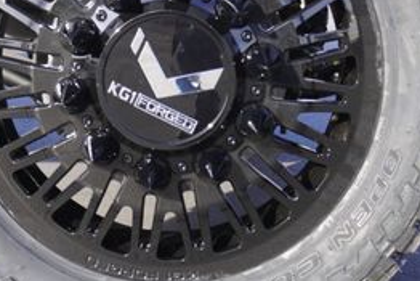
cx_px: 159
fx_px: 1240
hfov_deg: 19.2
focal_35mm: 106
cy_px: 67
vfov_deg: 12.9
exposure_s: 1/80
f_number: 6.3
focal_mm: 29
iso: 100
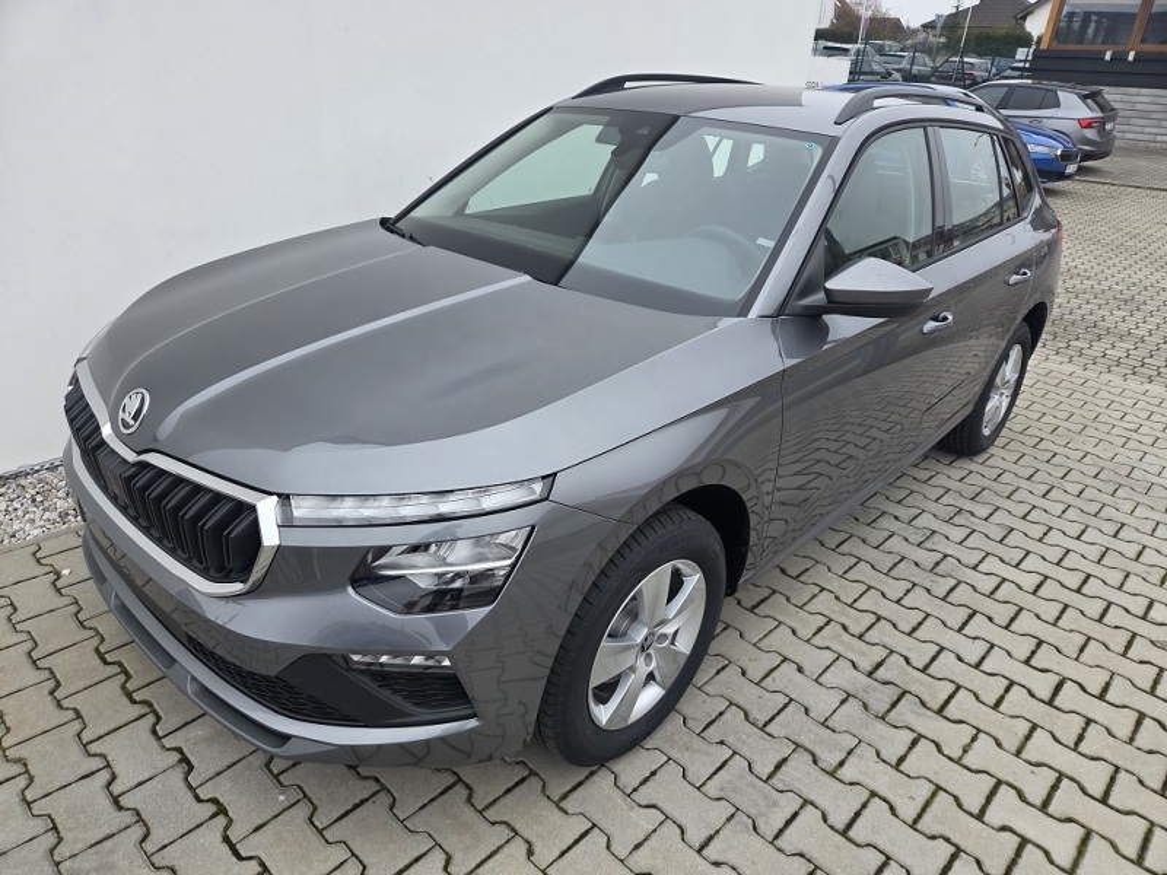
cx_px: 584
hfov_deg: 73.9
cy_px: 438
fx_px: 775
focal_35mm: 23
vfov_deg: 58.9
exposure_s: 1/180
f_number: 1.8
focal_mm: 5.4
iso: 64
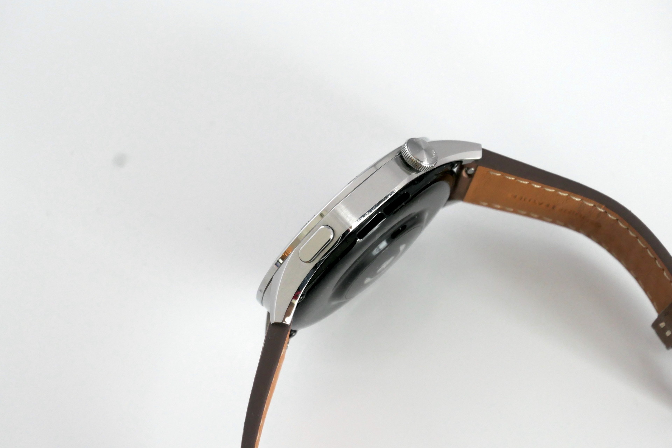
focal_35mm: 99
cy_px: 224
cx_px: 336
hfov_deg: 20.6
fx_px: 1848
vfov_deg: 13.8
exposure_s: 1/80
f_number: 5.2
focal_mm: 36.4
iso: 800
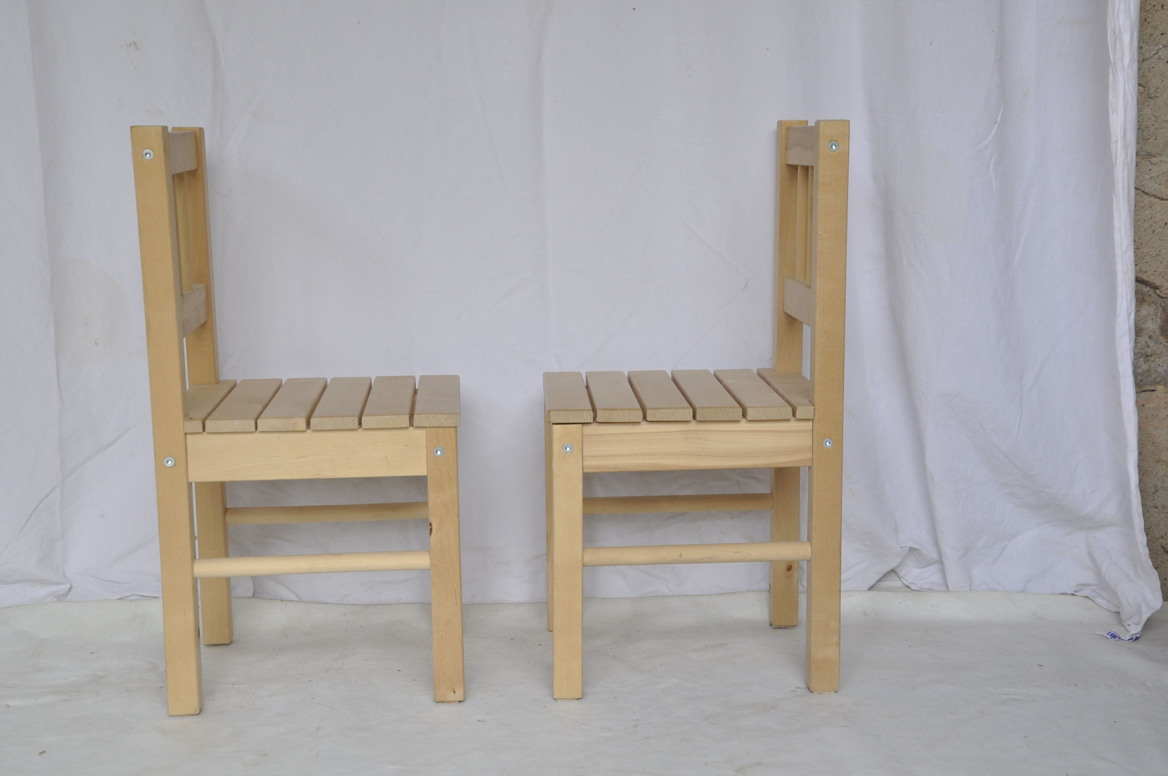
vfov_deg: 25.7
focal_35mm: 52
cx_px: 584
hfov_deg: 37.9
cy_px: 388
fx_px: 1701
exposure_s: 1/160
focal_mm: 35
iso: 320
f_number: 6.3
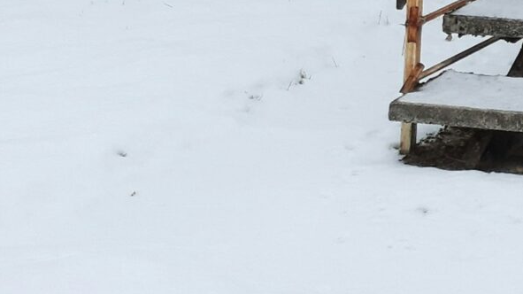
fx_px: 1636
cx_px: 961
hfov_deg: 15.4
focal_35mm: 118
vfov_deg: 8.7
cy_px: -541
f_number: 2
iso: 40
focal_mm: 4.6
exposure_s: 1/122
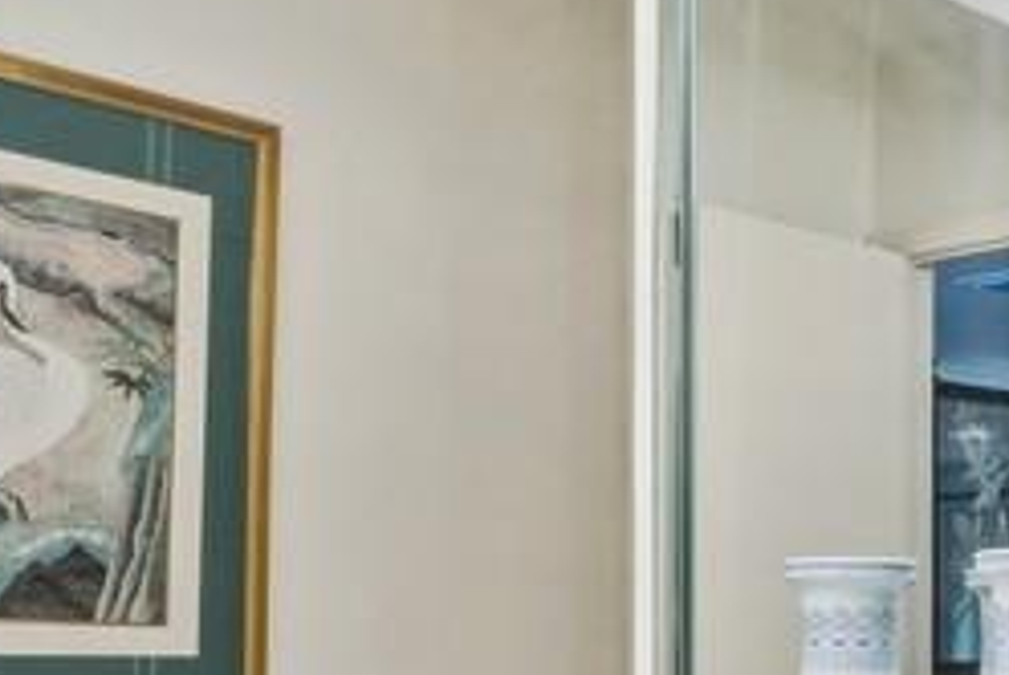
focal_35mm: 60
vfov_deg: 22.1
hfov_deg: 31.2
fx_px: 1678
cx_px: 987
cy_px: 634
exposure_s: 1/10
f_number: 9
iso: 250
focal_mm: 16.5
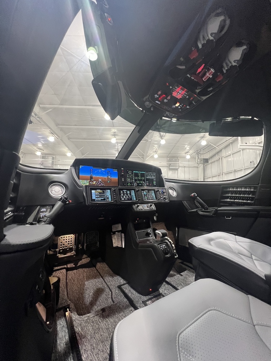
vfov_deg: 106.2
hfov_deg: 89.9
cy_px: 180
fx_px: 136
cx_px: 136
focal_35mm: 13
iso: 400
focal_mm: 1.57
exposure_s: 1/60
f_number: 1.8
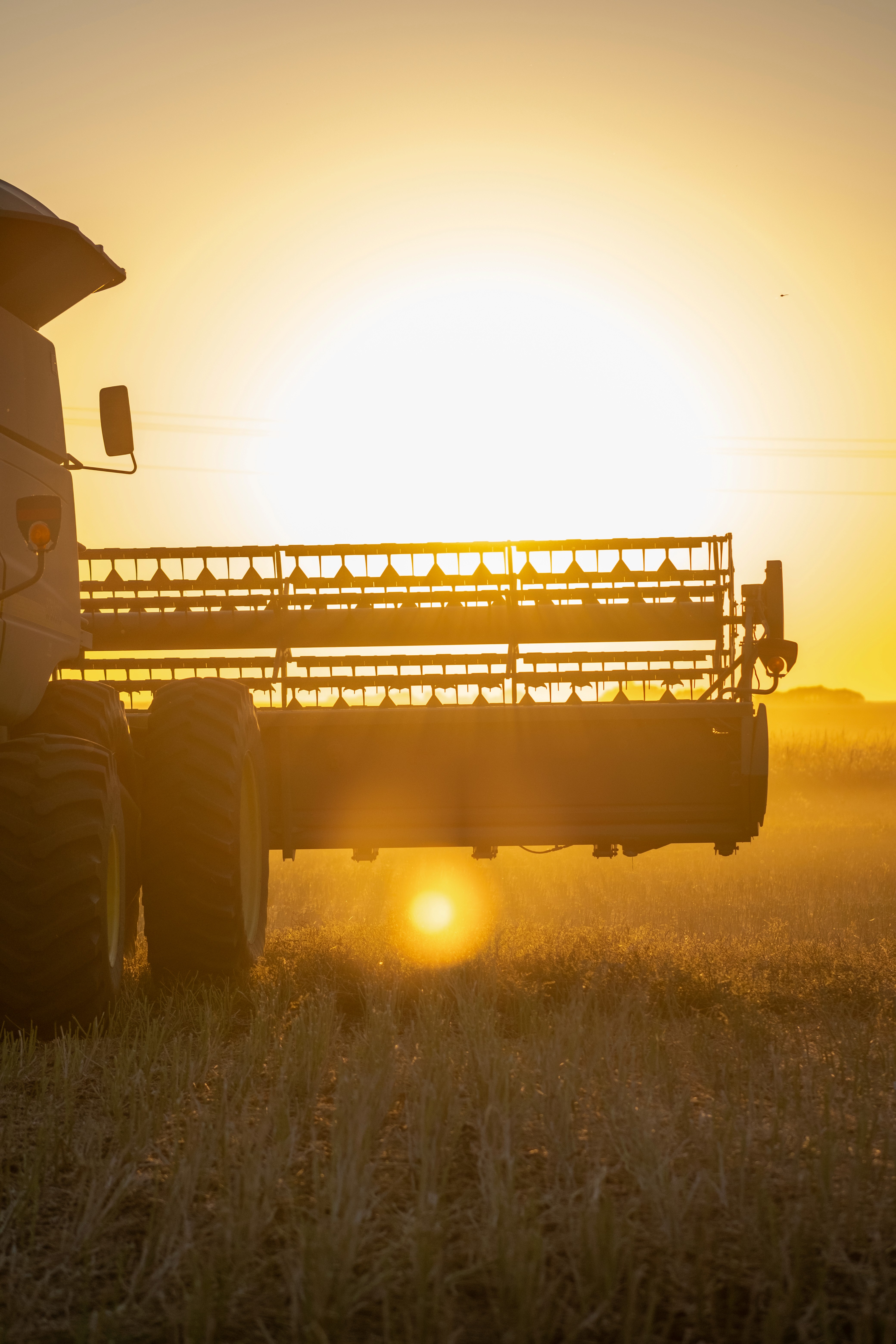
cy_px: 672
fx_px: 4778
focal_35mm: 128
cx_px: 448
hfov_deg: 10.7
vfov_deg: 16.0
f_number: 2.2
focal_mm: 85
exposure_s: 1/1600
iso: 400
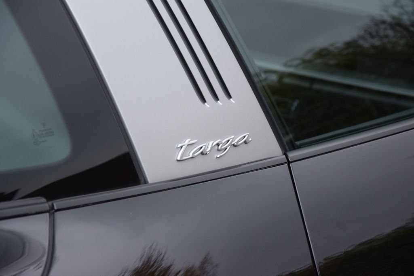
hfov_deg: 15.2
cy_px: 138
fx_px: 1552
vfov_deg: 10.2
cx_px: 207
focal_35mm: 135
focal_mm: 90
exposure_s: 1/160
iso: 720
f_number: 5.6
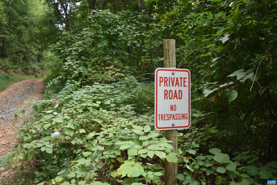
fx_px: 231
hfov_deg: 61.9
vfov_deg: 43.6
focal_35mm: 30
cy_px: 92
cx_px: 138
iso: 800
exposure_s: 1/200
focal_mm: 20
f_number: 5.6
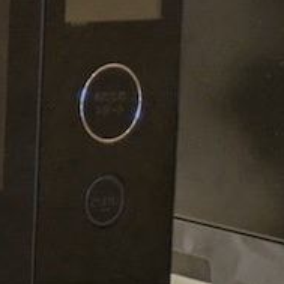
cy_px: 50
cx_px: -358
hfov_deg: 7.0
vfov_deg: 7.3
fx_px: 2209
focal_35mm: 238
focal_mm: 5.43
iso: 56
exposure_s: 1/60
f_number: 1.89
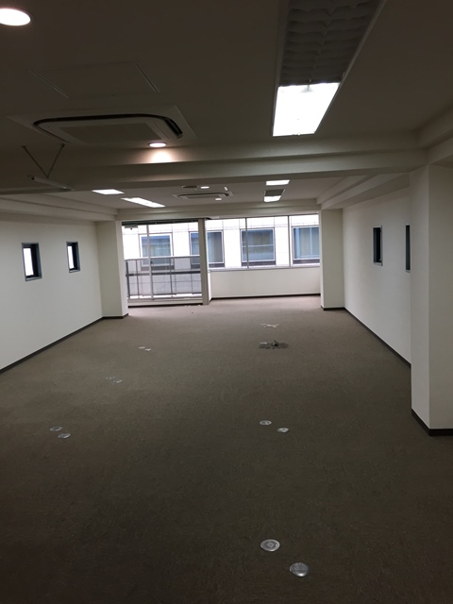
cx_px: 226
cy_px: 302
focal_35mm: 29
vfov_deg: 61.7
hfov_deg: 48.2
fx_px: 506
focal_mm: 4.15
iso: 32
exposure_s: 1/30
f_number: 2.2
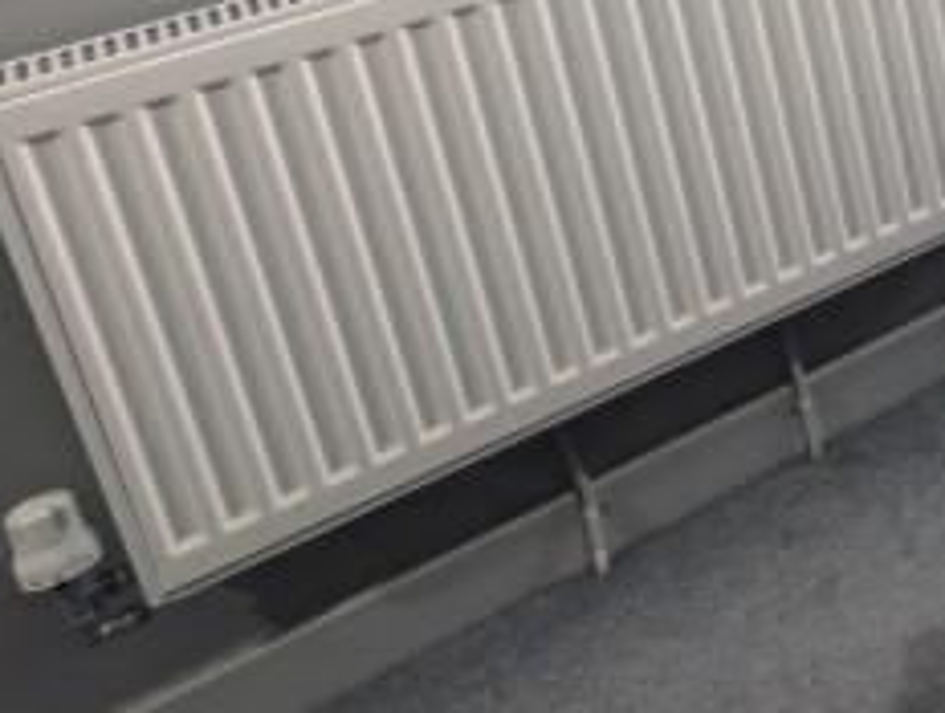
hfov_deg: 19.9
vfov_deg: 22.6
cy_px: -356
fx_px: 1450
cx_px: 1853
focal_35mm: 53
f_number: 1.7
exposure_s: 1/43.7
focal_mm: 2.02
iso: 57
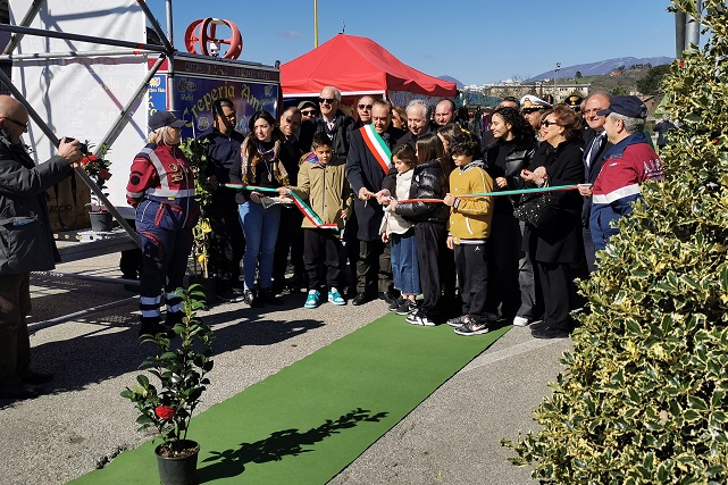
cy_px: 220
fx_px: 788
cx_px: 360
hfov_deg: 49.6
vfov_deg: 34.2
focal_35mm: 39
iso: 50
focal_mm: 5.58
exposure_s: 1/4608
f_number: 1.8
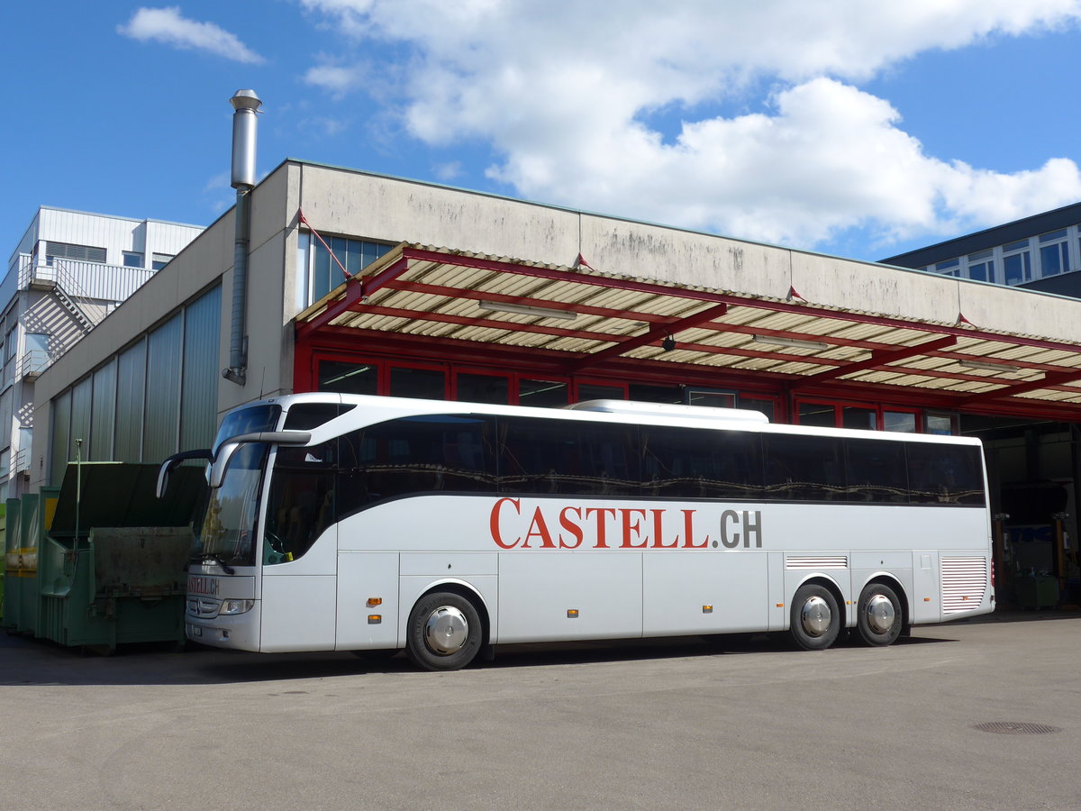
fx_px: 1218
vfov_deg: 36.8
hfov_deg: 47.9
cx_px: 540
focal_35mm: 39
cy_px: 406
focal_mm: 8
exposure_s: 1/2000
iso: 80
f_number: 2.8
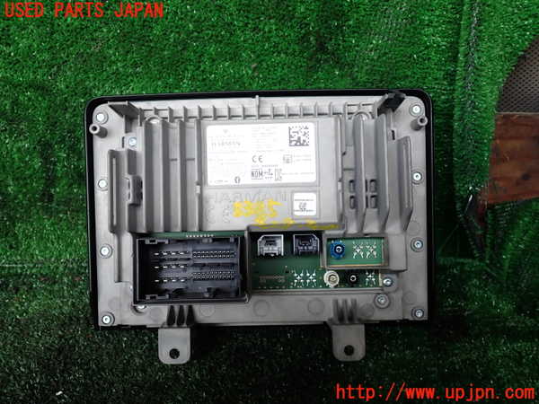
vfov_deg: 46.8
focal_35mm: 30
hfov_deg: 60.0
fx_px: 467
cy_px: 202
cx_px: 270
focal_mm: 5.4
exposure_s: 1/60
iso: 100
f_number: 2.3
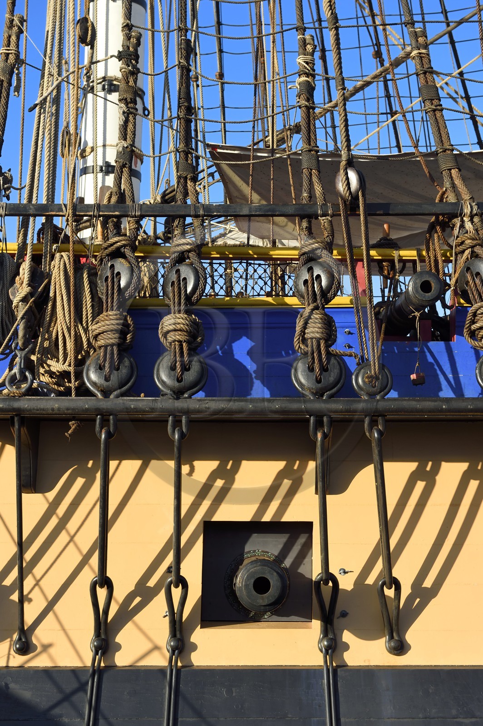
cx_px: 242
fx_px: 1210
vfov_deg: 33.4
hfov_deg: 22.6
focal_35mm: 60
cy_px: 363
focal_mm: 60
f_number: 8
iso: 200
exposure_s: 1/250
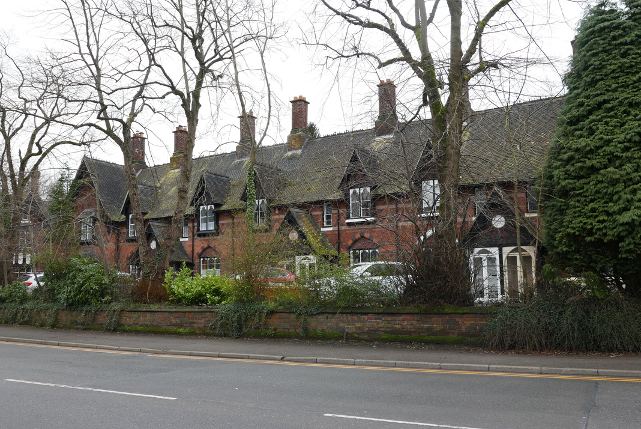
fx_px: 552
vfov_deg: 42.4
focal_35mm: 31
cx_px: 320
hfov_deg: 60.2
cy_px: 214
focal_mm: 13.9
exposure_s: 1/160
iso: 200
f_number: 5.6
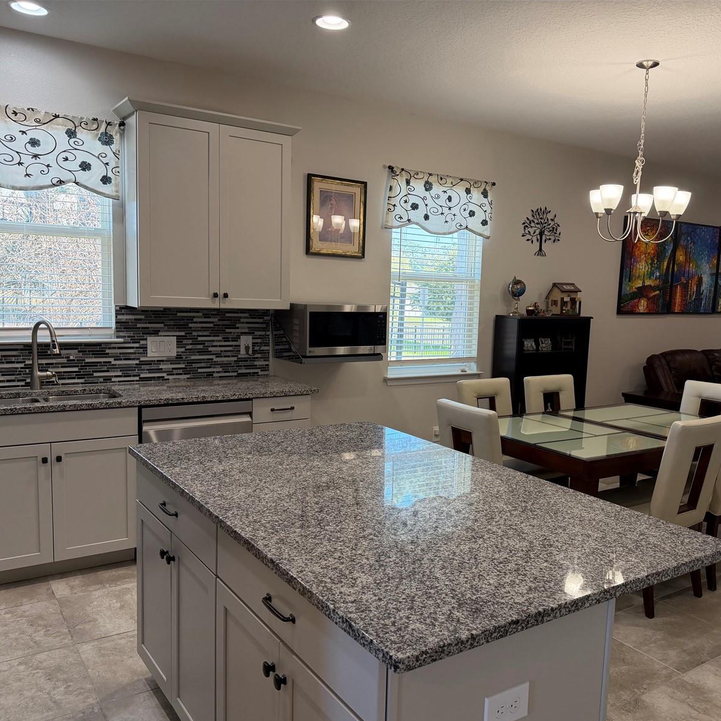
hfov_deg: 55.4
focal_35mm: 29
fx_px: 683
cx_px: 412
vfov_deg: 55.6
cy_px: 369
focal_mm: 6.76
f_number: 1.78
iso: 200
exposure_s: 1/196
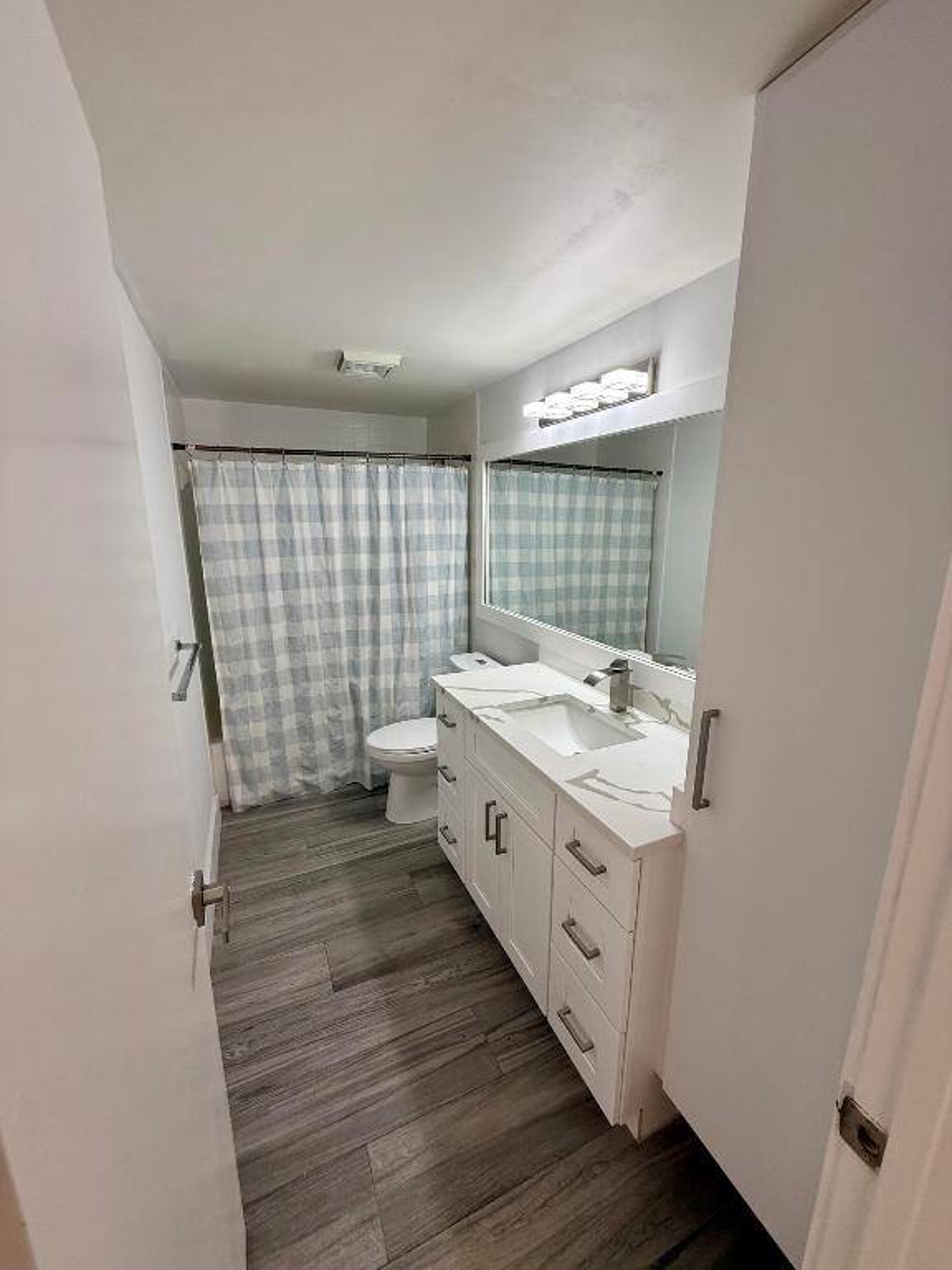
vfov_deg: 102.1
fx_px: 513
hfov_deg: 85.7
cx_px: 476
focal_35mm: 14
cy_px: 635
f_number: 2.2
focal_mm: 2.22
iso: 100
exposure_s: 1/99
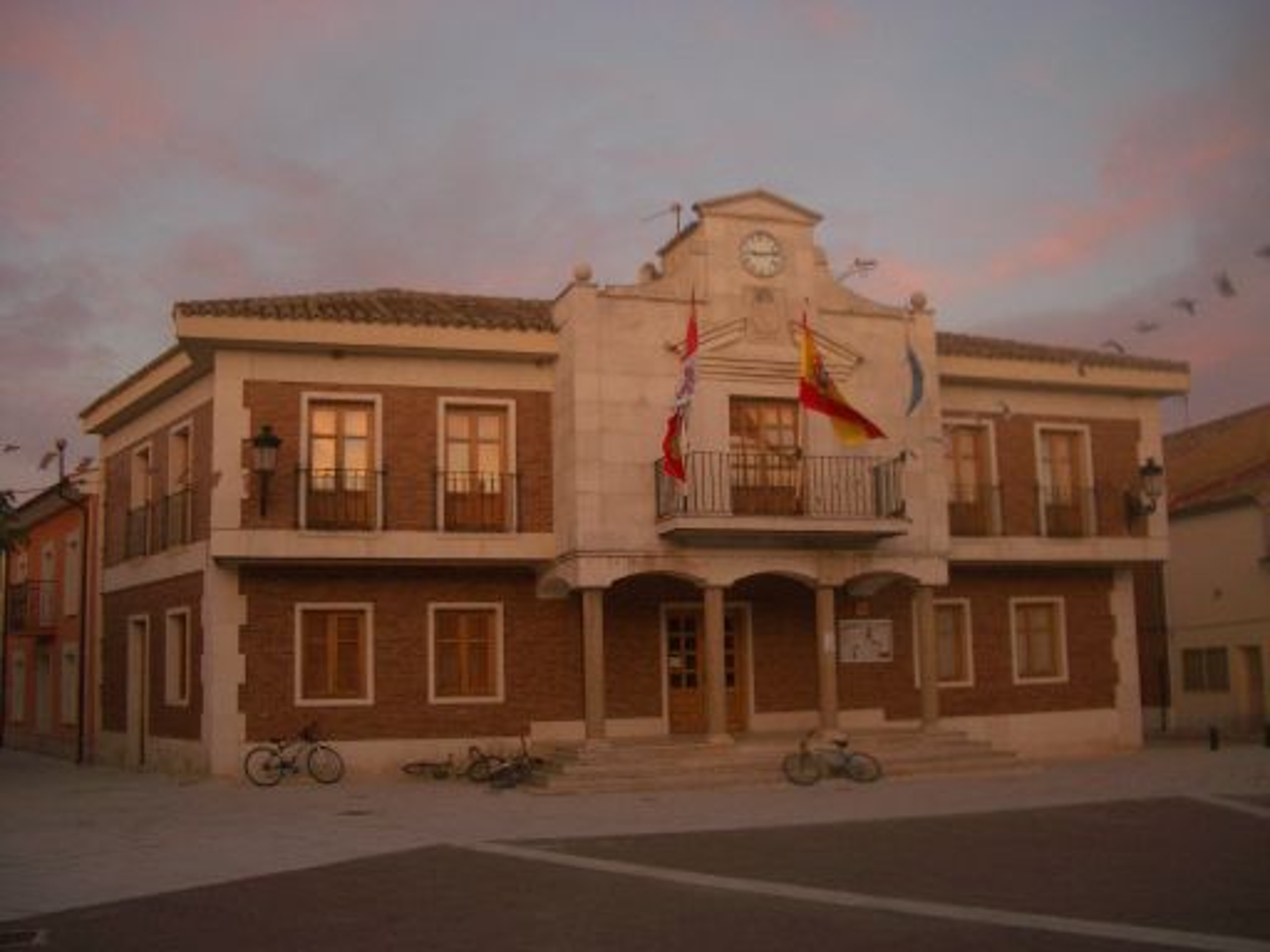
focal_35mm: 35
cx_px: 635
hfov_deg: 52.6
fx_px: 1284
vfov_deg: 40.7
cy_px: 476
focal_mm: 5.8
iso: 100
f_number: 2.6
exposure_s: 1/60
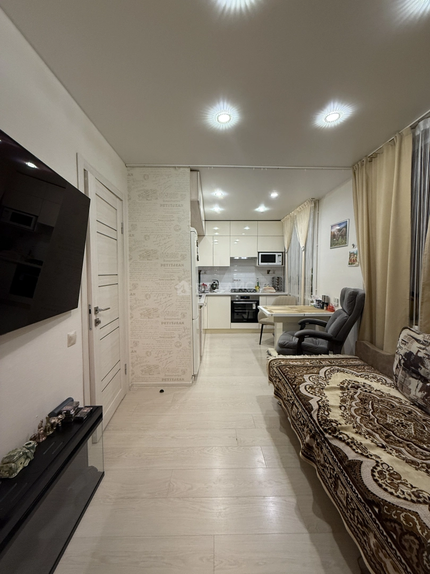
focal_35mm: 14
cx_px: 215
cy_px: 287
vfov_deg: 102.1
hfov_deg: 85.7
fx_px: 232
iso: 250
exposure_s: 1/100
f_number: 2.2
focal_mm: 2.22
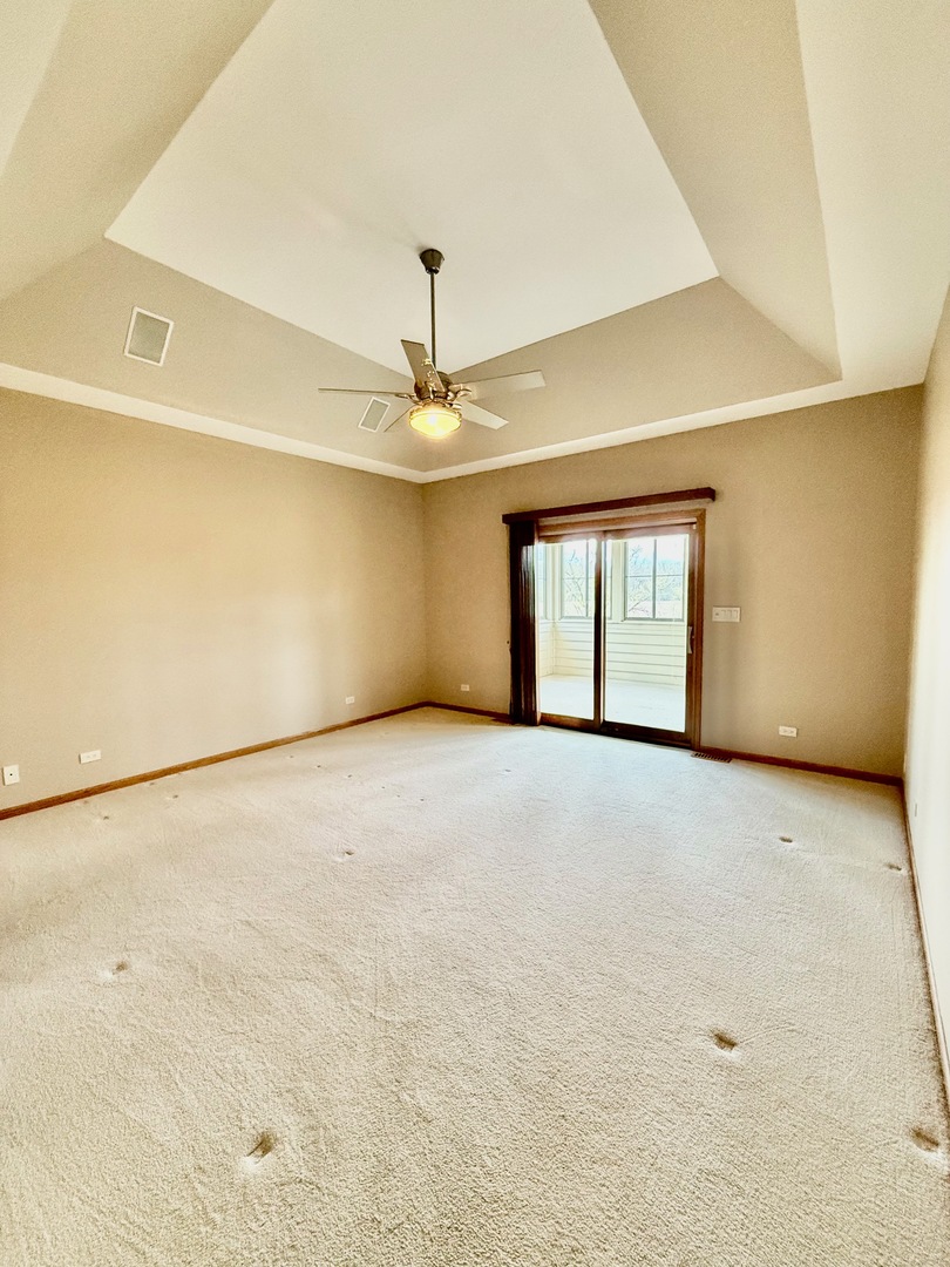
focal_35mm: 14
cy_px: 634
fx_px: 512
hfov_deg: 85.7
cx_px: 475
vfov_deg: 102.1
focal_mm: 2.22
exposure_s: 1/120
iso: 400
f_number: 2.2
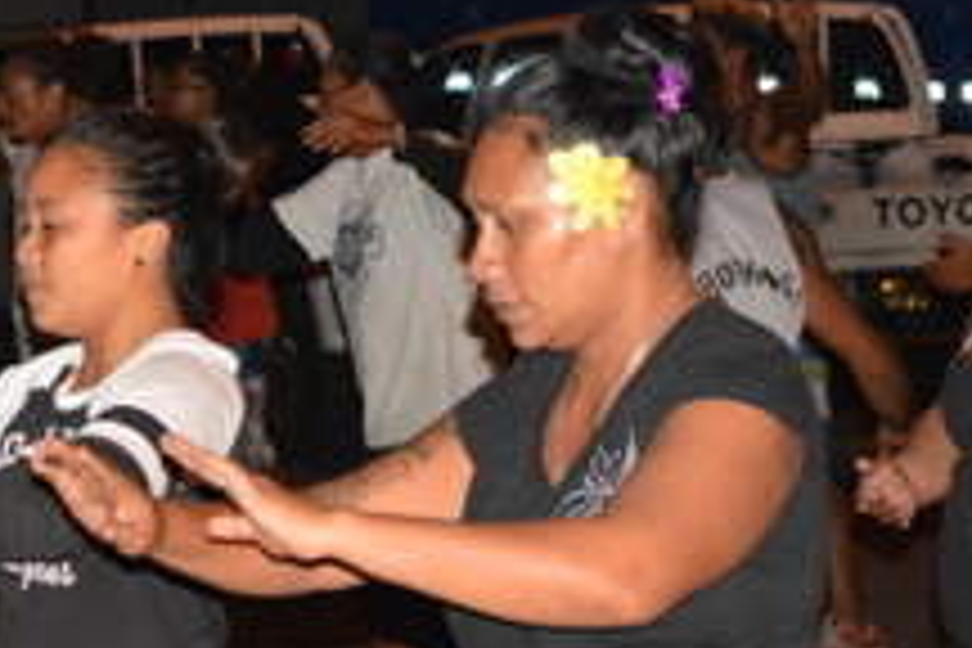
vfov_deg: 6.4
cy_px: 578
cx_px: -27
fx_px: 5751
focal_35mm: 213
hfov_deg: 9.6
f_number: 5.3
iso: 3200
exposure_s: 1/60
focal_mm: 48
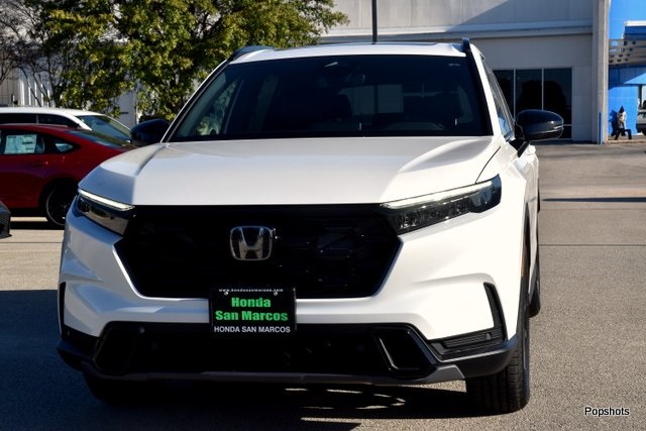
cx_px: 323
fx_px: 1238
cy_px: 216
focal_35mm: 69
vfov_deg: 19.7
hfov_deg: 29.2
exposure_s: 1/400
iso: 200
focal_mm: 46
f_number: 10
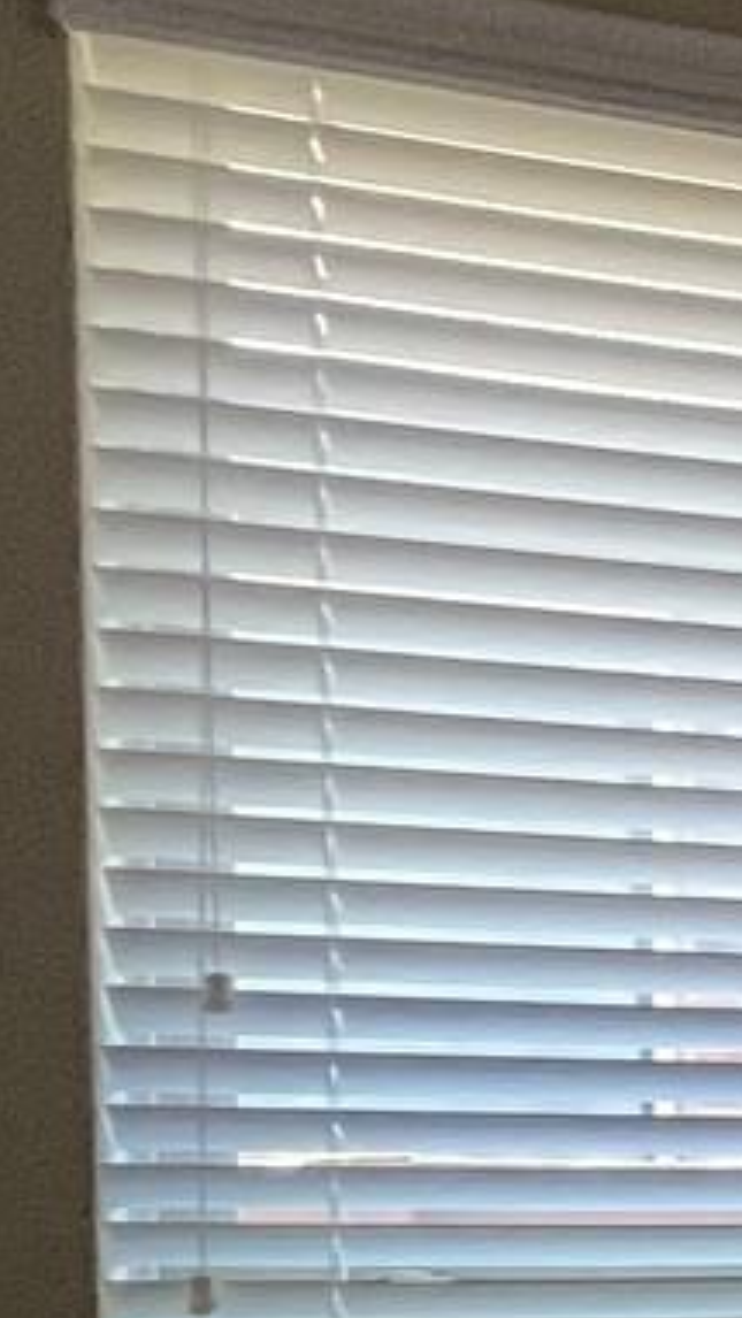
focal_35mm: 76
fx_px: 2657
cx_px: 2971
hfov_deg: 8.2
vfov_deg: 26.9
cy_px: 1197
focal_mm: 1.57
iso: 250
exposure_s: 1/120
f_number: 1.8
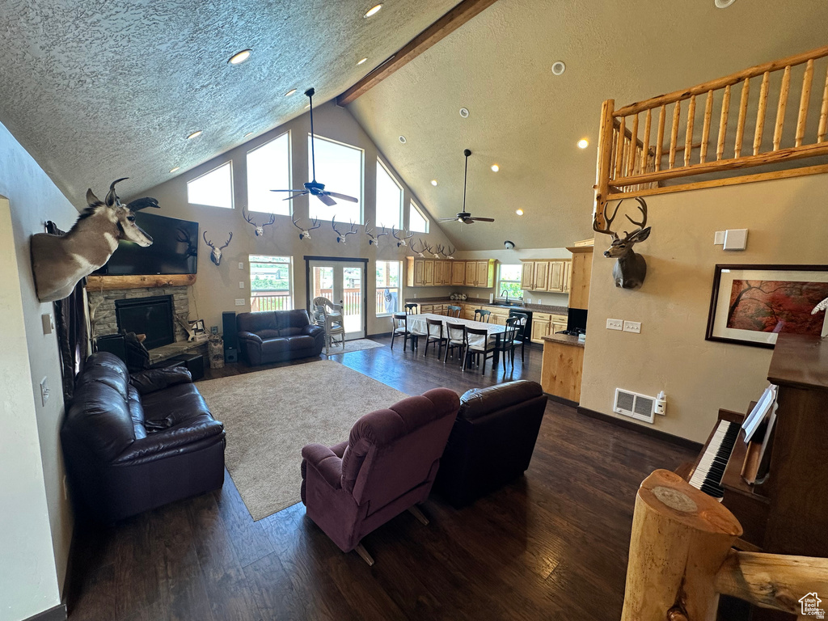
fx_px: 335
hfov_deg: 102.1
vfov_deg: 85.7
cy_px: 310
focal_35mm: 14
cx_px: 414
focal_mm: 2.22
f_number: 2.2
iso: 80
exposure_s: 1/117
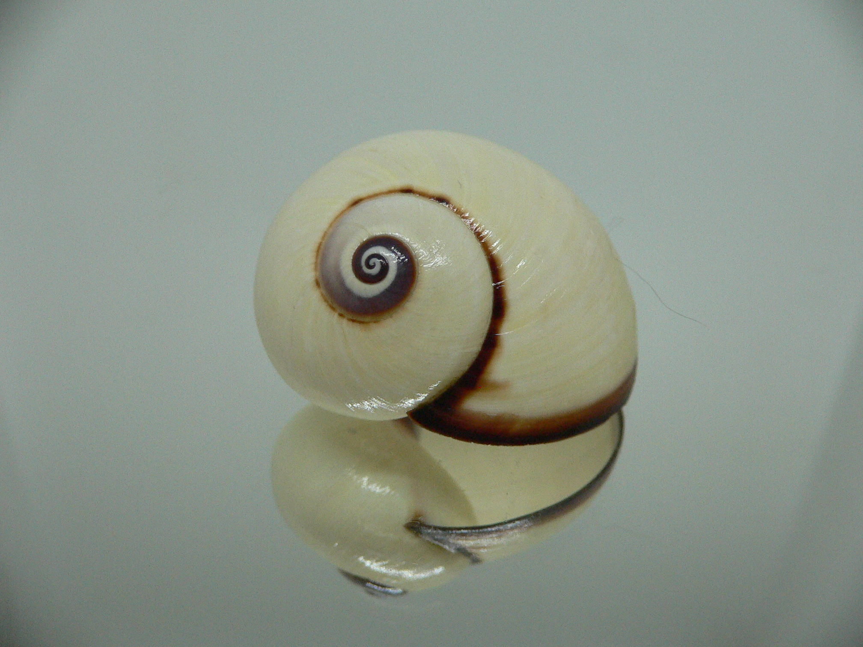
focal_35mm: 35
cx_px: 432
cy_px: 324
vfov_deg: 40.7
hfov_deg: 52.6
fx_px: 873
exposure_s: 1/60
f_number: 2.8
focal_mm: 4.6
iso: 200
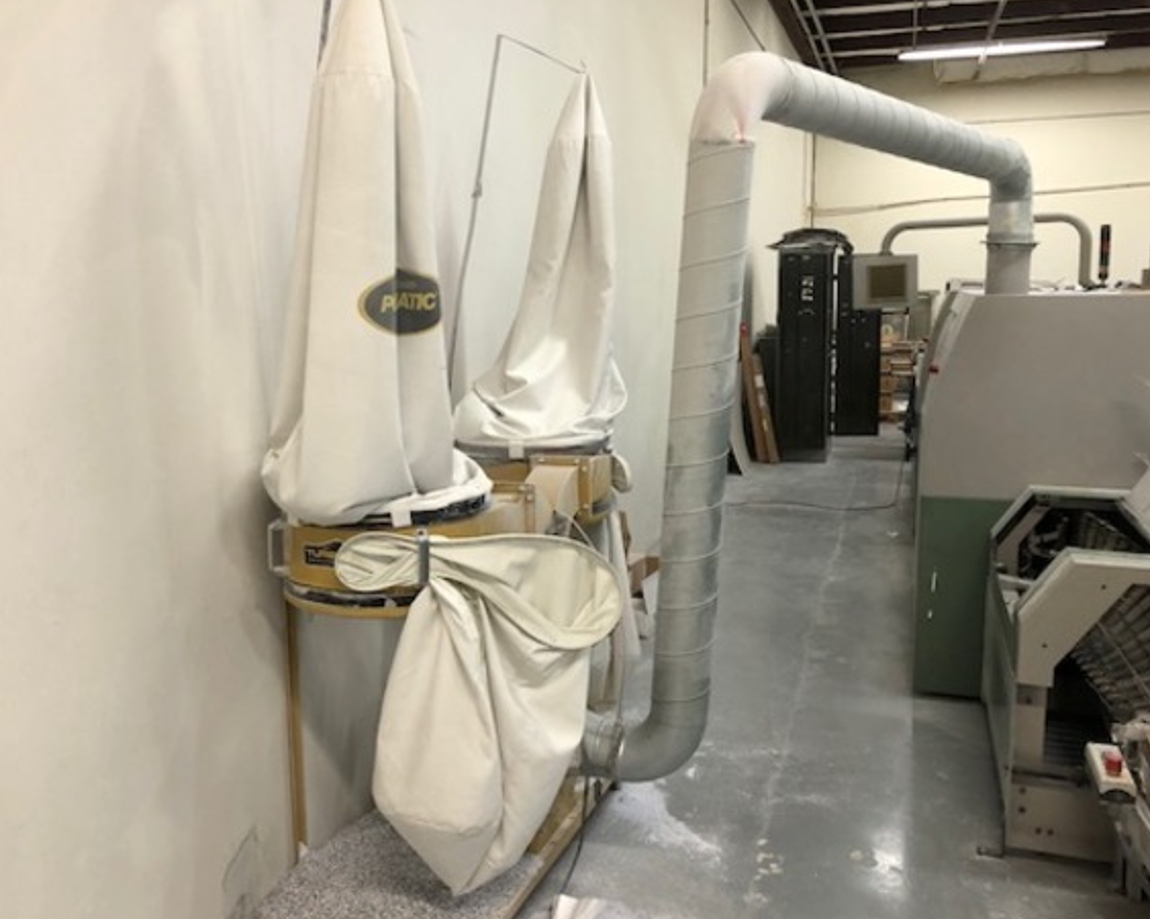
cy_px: 448
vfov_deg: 43.3
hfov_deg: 52.7
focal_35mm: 34
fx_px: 1157
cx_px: 505
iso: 50
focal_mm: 3.99
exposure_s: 1/15
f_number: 1.8
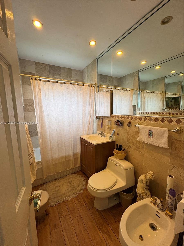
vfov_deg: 102.1
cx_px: 92
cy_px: 123
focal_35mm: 14
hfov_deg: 85.7
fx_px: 99
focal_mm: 2.22
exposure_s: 1/120
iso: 200
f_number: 2.2
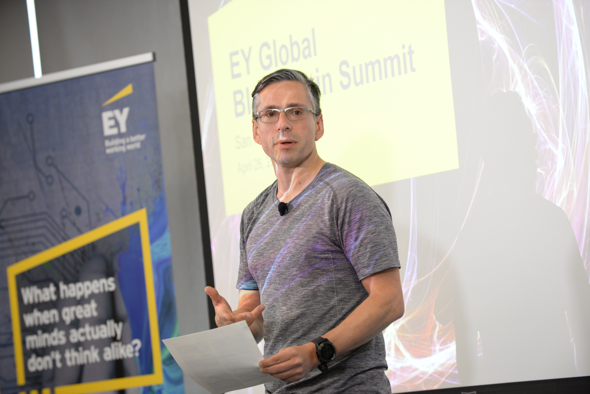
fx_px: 2869
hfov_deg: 11.7
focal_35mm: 175
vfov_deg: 7.9
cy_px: 197
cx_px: 295
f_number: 4
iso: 1250
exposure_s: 1/200
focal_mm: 175
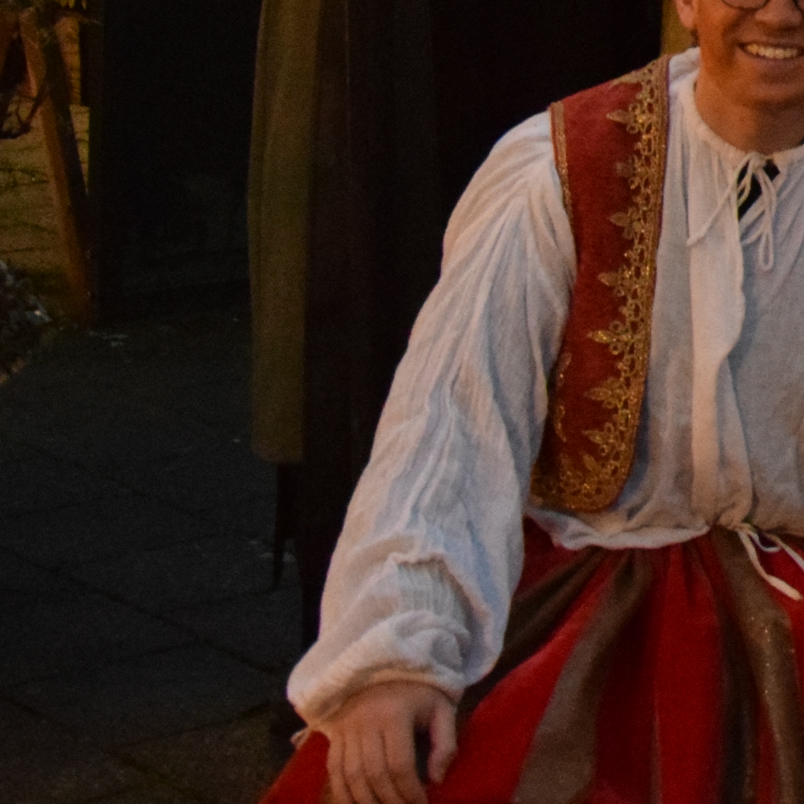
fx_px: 3204
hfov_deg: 13.2
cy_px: -330
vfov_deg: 13.6
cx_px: 1334
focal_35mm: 122
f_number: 3.8
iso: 5000
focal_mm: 21
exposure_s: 1/60
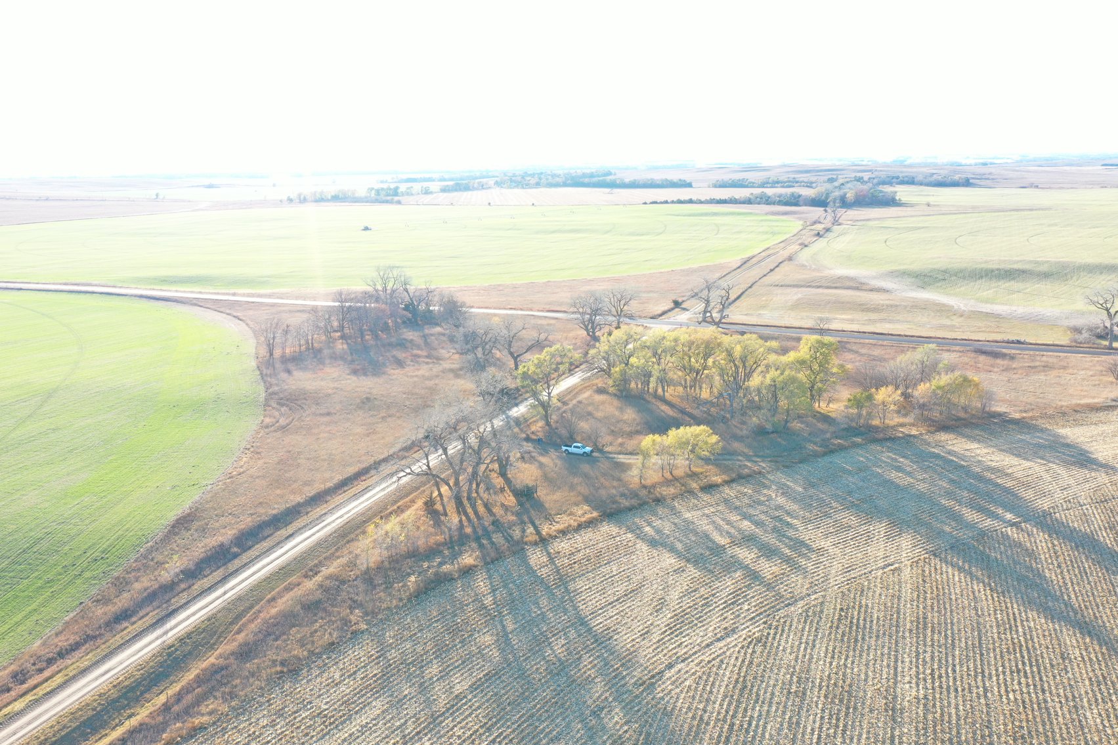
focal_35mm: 28
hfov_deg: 65.5
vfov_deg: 46.4
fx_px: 869
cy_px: 372
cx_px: 559
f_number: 4.5
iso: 100
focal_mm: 10.26
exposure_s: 1/120
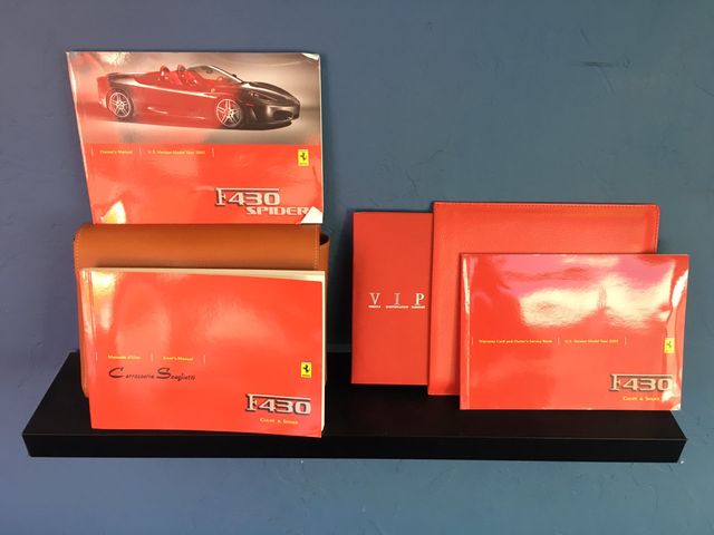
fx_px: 598
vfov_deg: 48.2
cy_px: 268
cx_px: 357
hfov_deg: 61.7
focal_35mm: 29
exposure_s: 1/30
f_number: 2.2
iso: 64
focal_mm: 4.15
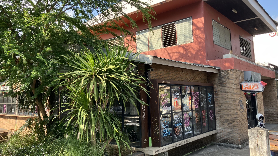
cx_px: 137
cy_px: 74
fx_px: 229
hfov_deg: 62.6
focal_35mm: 31
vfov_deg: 37.8
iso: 32
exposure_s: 1/252
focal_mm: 3.99
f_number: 1.8
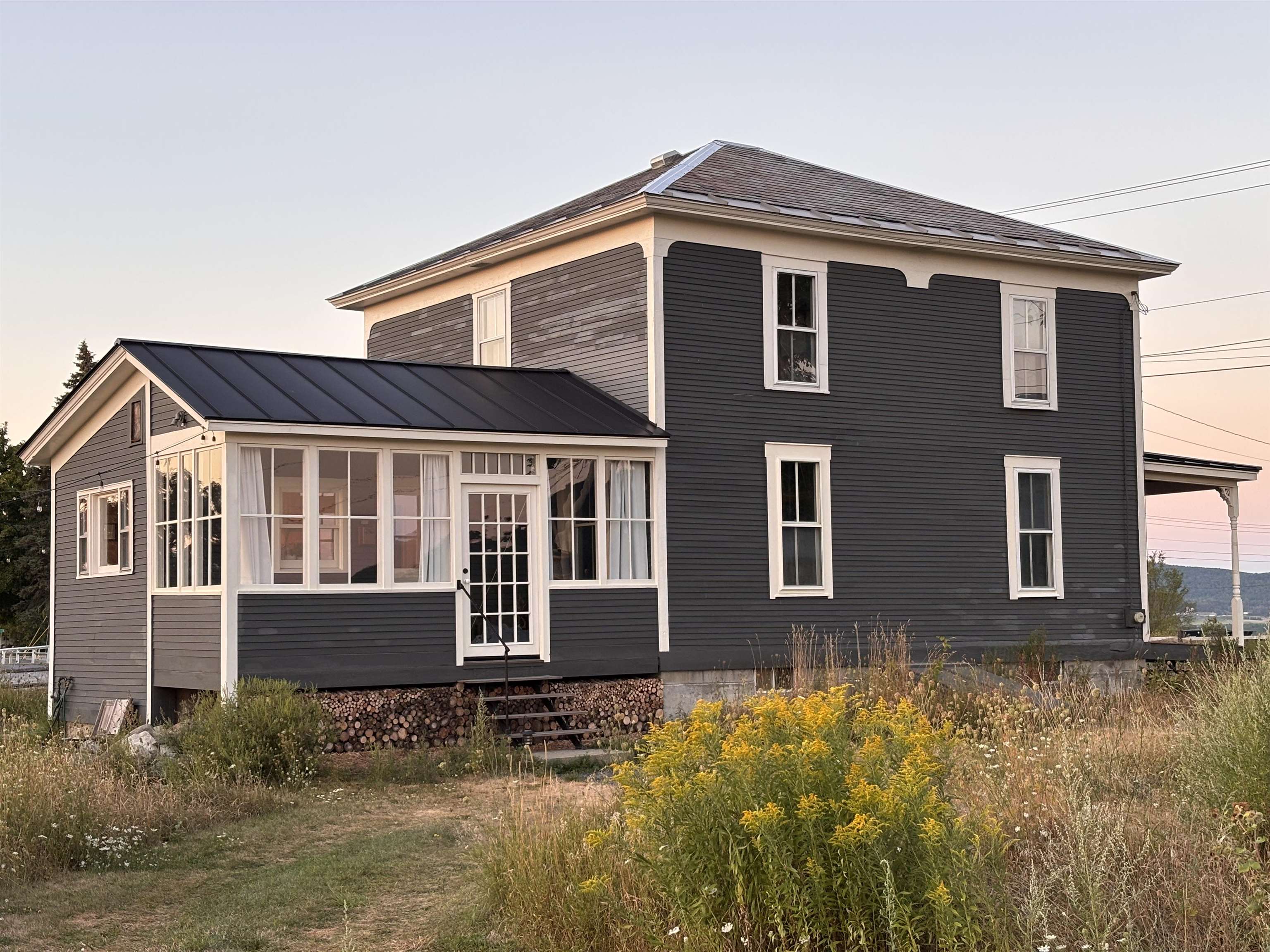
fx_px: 1908
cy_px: 476
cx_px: 635
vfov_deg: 28.0
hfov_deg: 36.8
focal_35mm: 52
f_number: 1.6
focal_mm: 5.96
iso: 50
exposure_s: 1/87
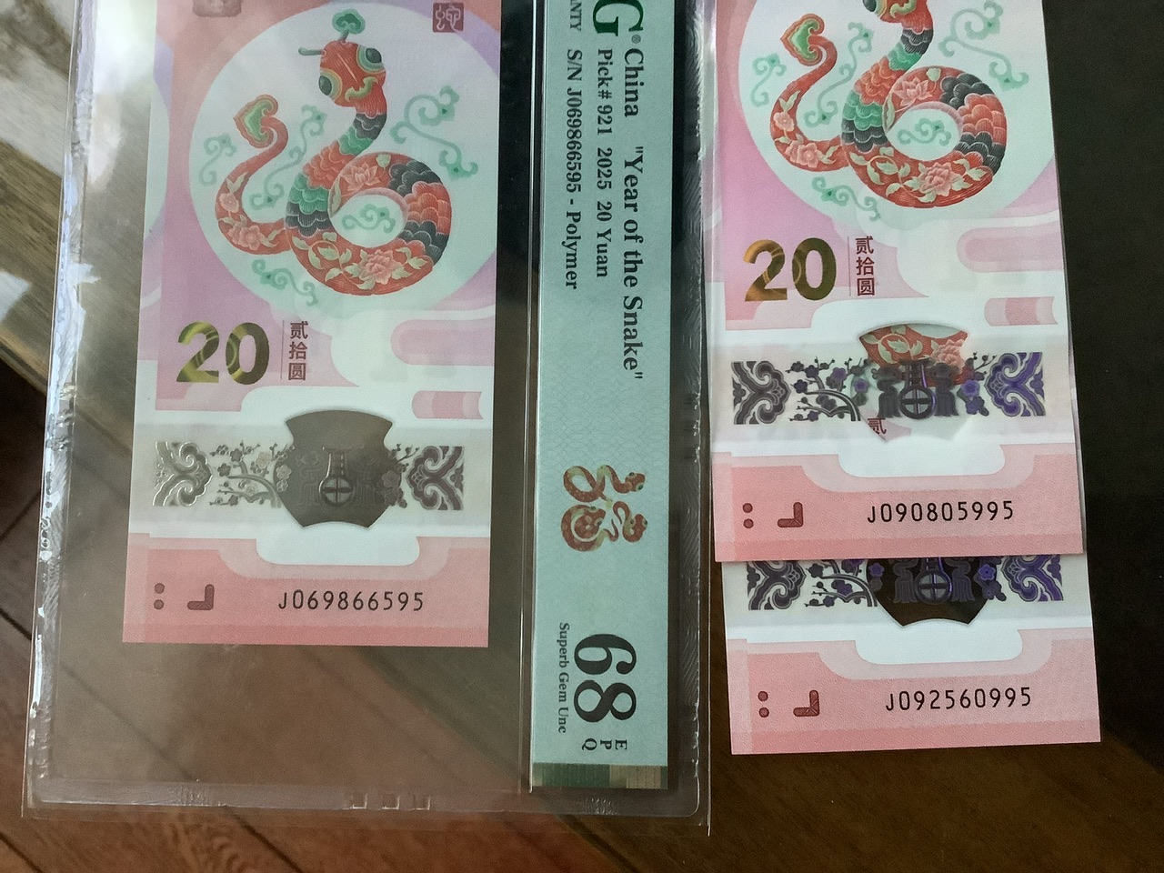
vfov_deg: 45.4
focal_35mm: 31
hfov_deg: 58.4
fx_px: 1042
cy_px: 436
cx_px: 582
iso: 500
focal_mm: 3.3
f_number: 2.4
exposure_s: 1/25
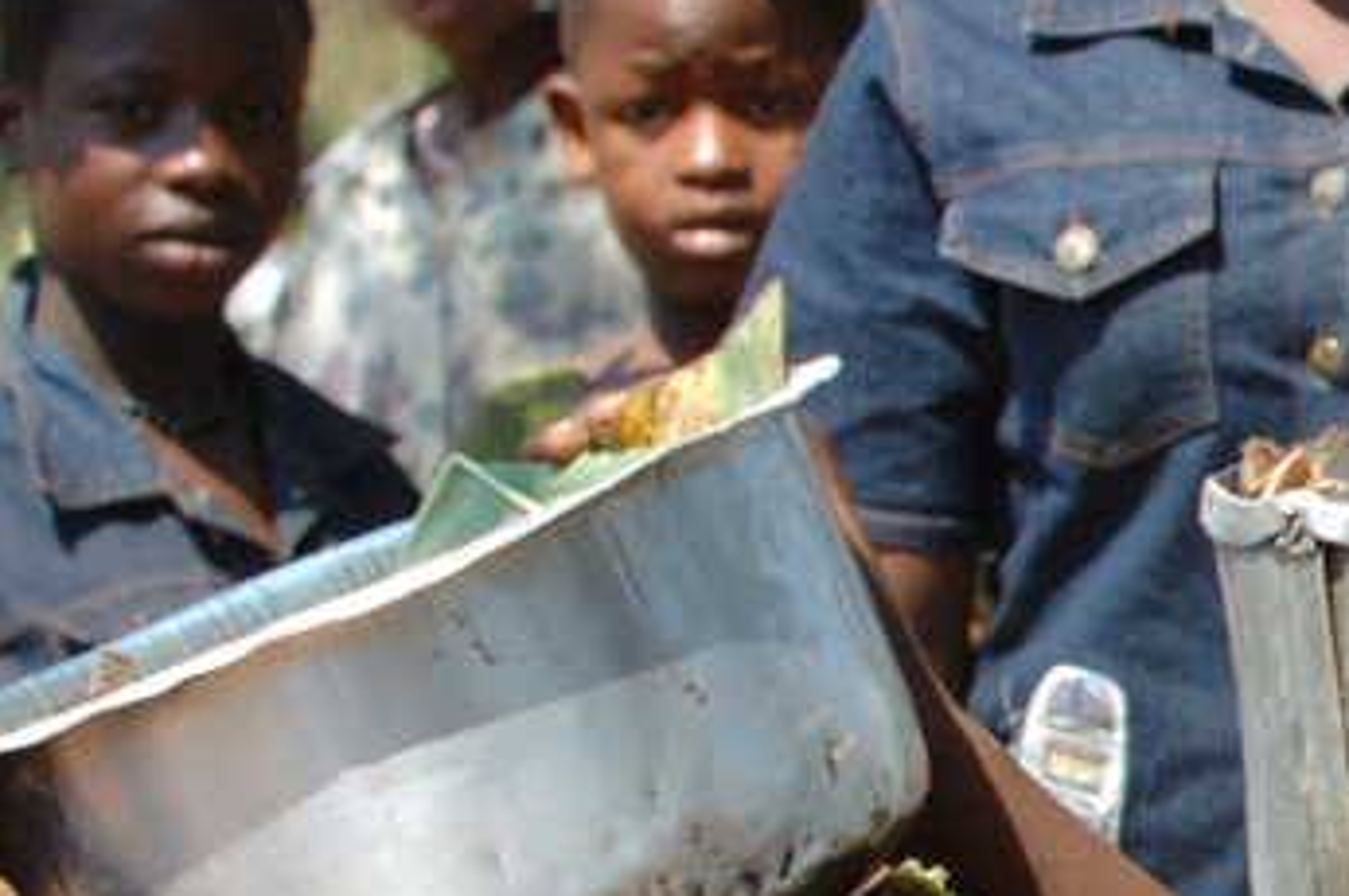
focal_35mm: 466
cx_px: 2304
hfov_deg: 4.4
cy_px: 536
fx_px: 17445
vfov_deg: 2.9
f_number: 7.1
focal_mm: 70
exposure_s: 1/200
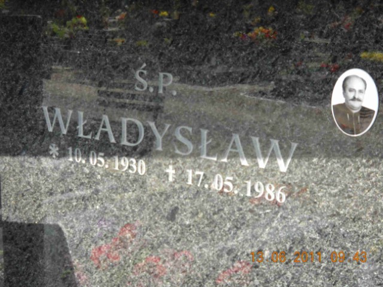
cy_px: 144
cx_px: 192
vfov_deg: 22.6
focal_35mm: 65
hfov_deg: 29.8
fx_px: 719
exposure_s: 1/88
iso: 64
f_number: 4
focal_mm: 10.84
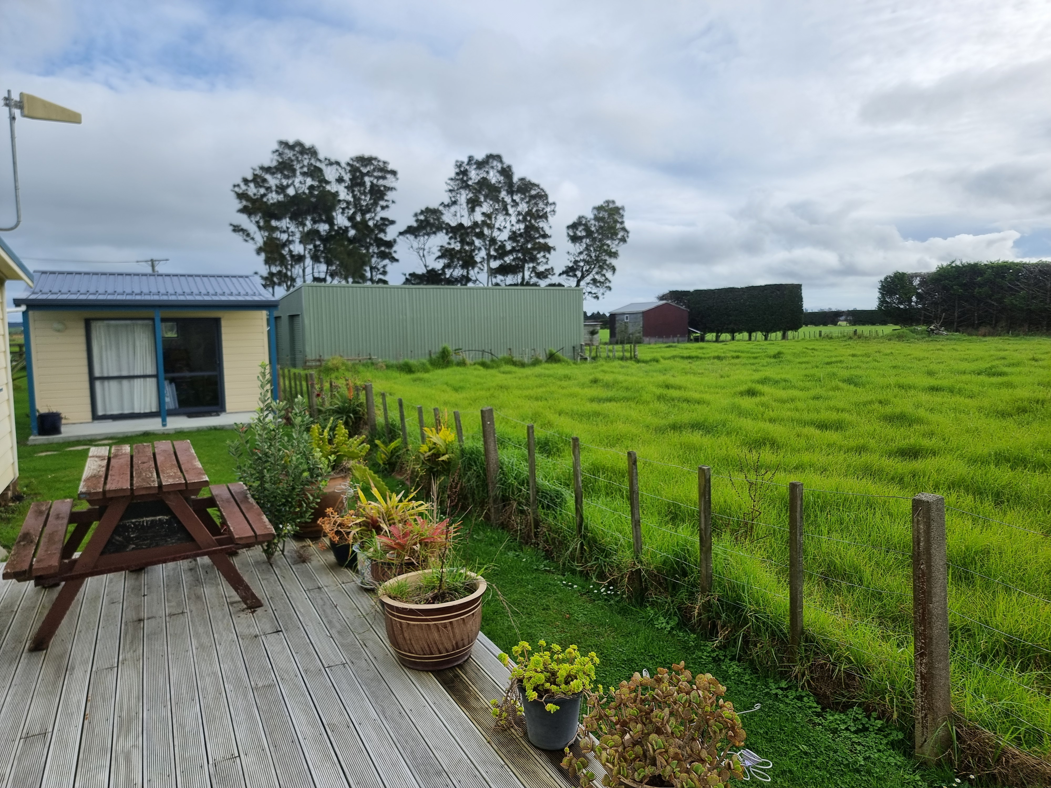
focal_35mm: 24
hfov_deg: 71.6
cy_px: 394
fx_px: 729
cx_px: 526
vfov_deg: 56.8
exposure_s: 1/974
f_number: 1.8
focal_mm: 6.7
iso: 50
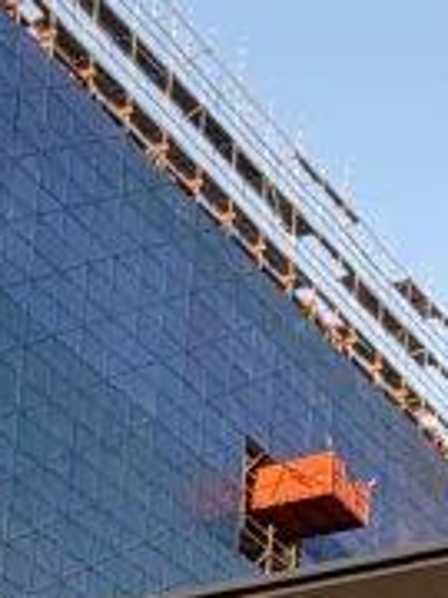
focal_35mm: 112
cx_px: 952
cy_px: 1458
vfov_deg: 13.0
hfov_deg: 11.6
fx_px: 1933
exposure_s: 1/153
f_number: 2.2
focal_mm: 2.22
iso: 40
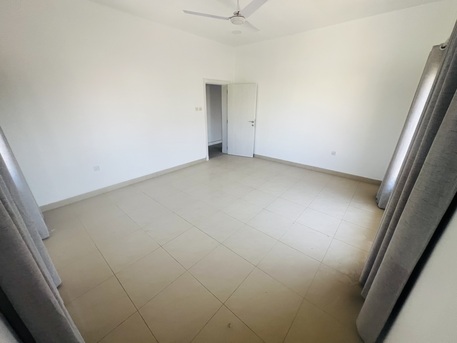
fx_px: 172
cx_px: 228
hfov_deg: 106.2
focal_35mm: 13
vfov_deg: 89.9
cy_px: 172
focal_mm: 1.57
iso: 100
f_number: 1.8
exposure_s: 1/99
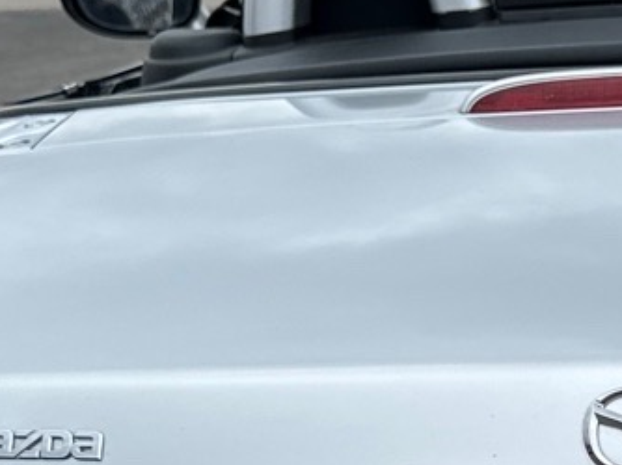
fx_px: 2065
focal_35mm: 115
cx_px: 663
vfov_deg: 12.5
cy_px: 586
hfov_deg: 16.7
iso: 80
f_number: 1.78
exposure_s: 1/1721
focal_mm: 6.86
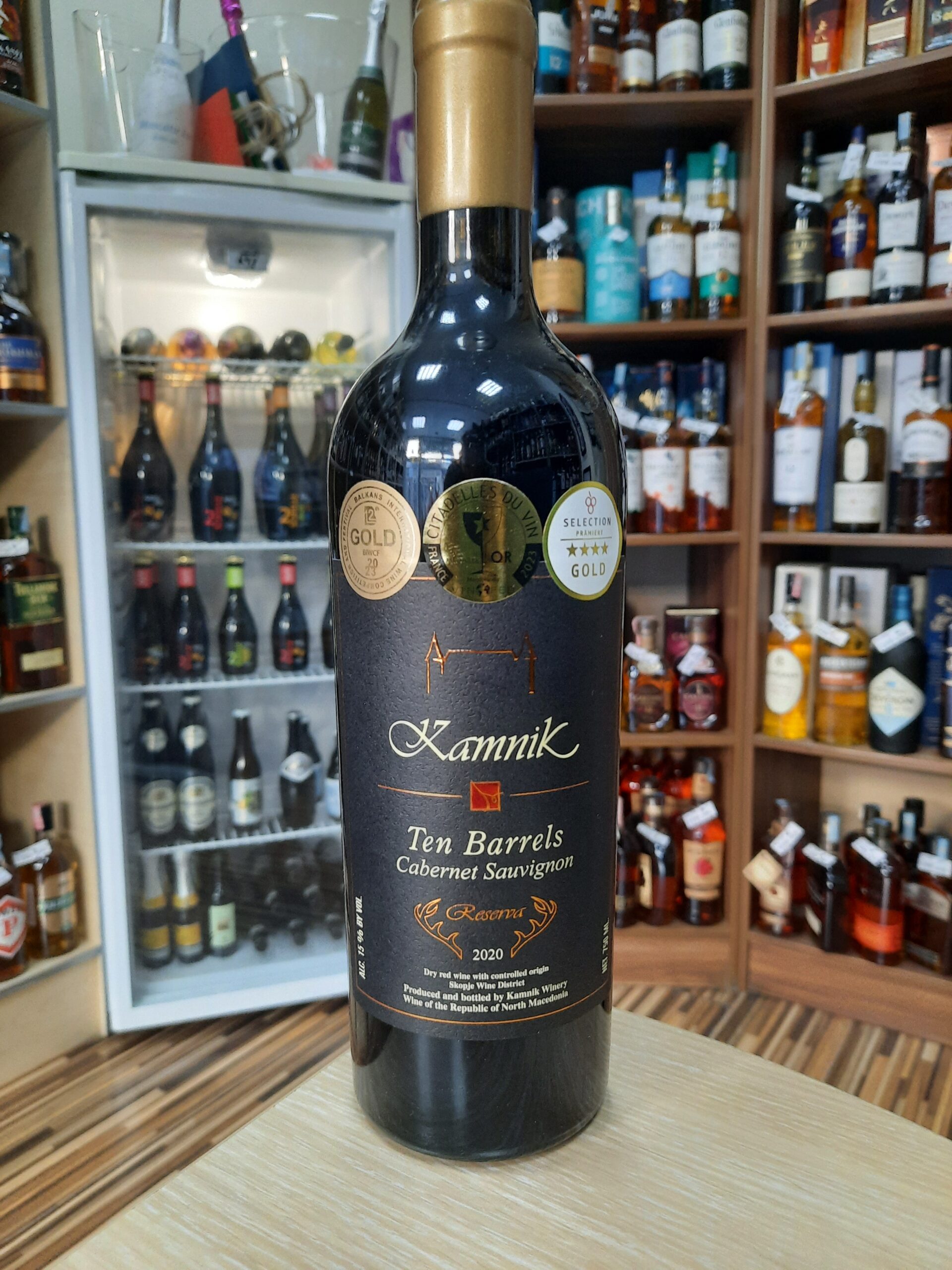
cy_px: 635
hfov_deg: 54.9
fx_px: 917
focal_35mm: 25
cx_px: 476
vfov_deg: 69.4
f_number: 2
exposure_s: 1/25
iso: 400
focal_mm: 4.6
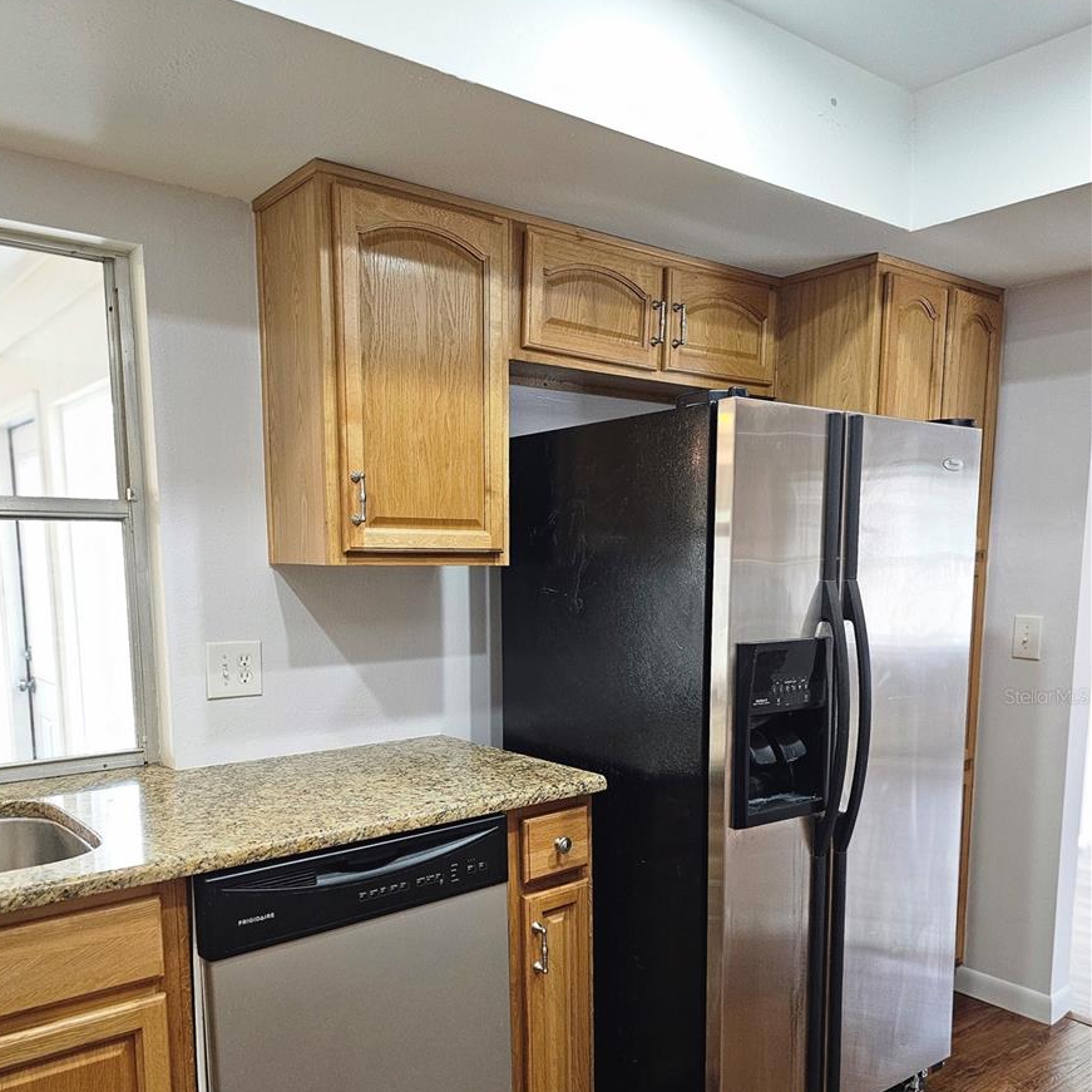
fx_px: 999
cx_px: 529
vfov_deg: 56.5
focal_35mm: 28
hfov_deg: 57.3
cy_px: 696
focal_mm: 6.3
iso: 500
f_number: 1.7
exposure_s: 1/120
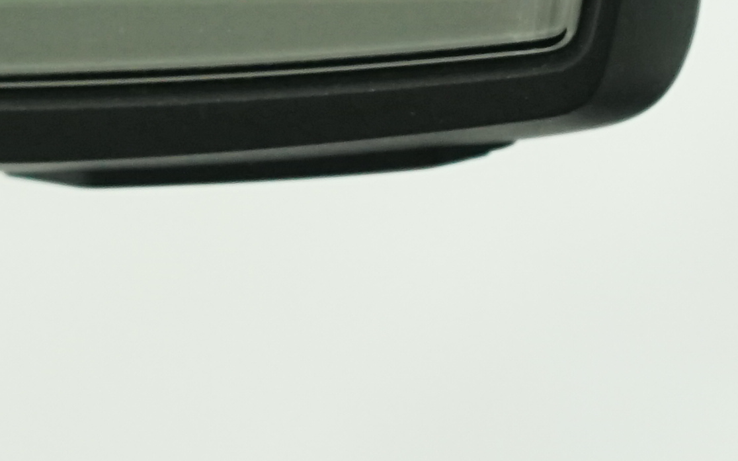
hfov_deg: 7.7
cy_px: -374
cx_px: 167
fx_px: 5510
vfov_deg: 4.7
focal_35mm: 274
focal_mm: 50
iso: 1600
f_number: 5.6
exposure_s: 1/200
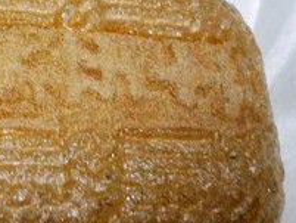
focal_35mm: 56
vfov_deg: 26.1
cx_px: 31
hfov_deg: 32.6
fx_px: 479
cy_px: 130
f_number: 2.8
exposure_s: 1/30
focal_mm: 4.4
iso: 250
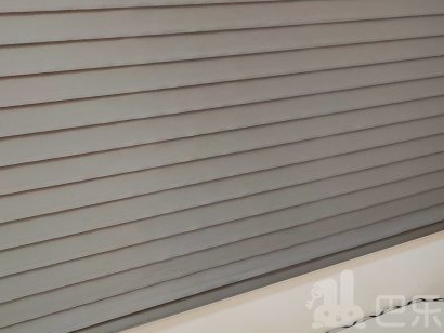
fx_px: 1027
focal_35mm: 80
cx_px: 392
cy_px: 299
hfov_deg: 23.8
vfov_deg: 18.2
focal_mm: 5.59
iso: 412
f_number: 1.88
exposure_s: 1/50
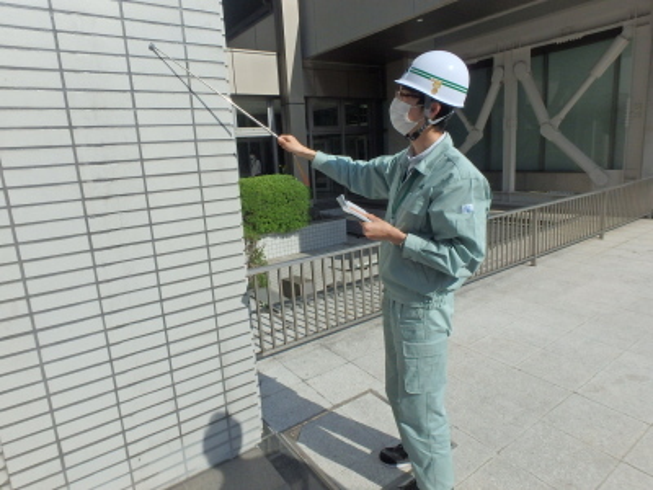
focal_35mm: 21
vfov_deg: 63.4
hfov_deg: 79.0
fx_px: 396
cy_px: 245
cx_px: 326
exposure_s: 1/800
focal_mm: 3.7
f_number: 6
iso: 125
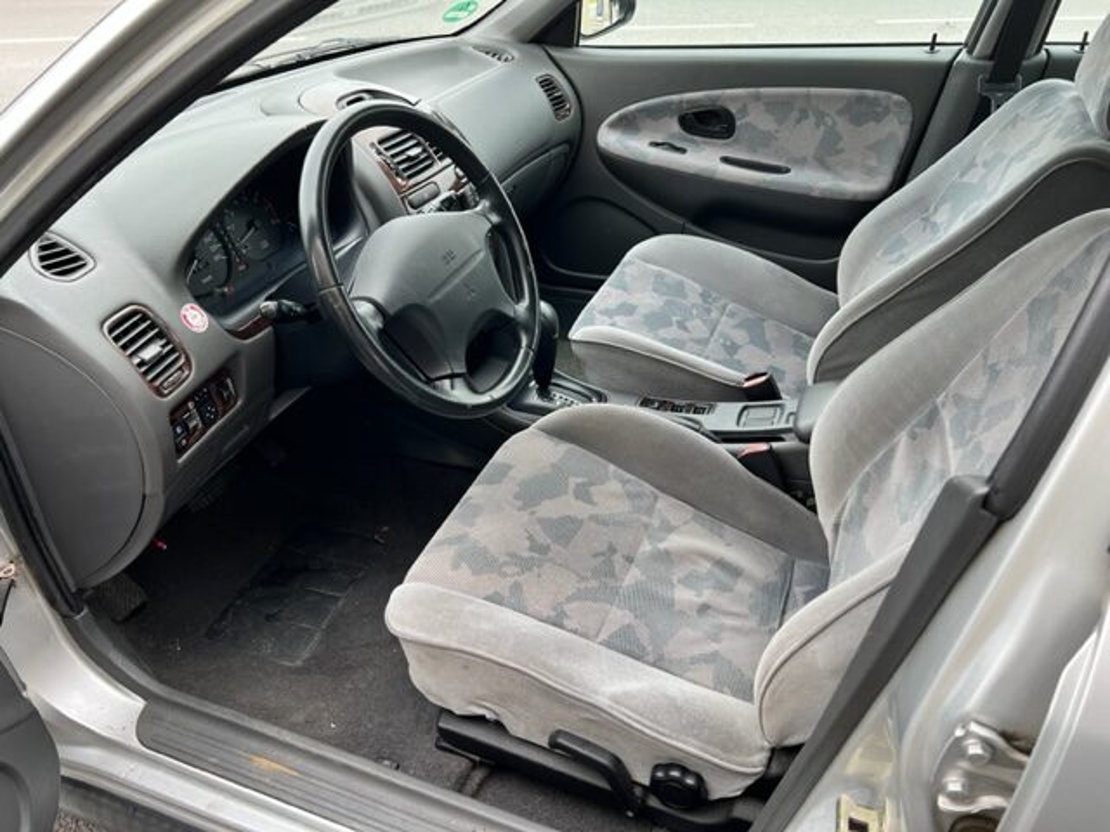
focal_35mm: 26
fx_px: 834
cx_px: 555
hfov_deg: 67.3
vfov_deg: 53.1
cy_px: 416
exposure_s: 1/121
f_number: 1.5
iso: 50
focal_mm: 5.7
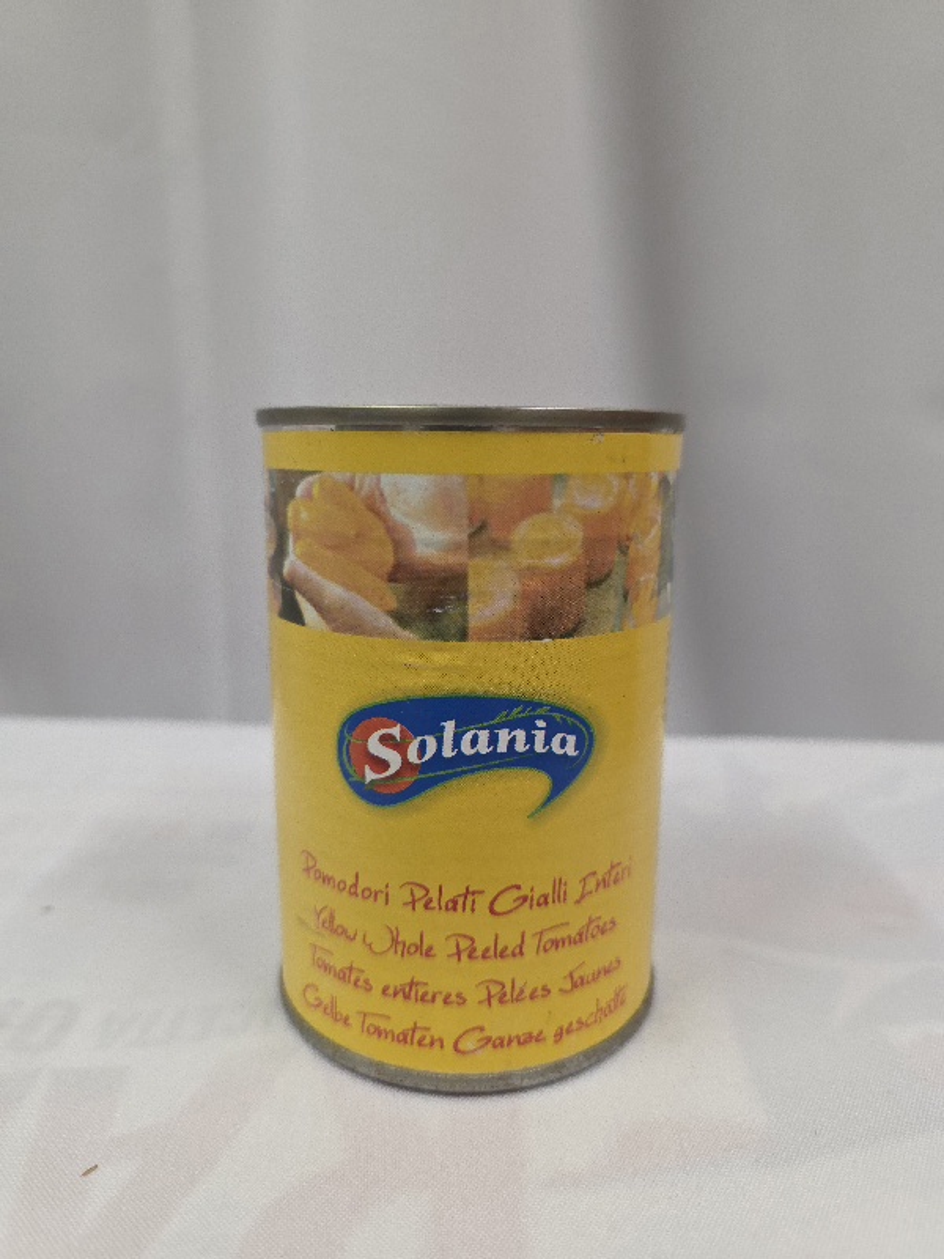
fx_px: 836
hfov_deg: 58.9
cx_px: 472
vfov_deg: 73.9
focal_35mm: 23
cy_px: 630
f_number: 1.7
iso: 320
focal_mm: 6.3
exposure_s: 1/101
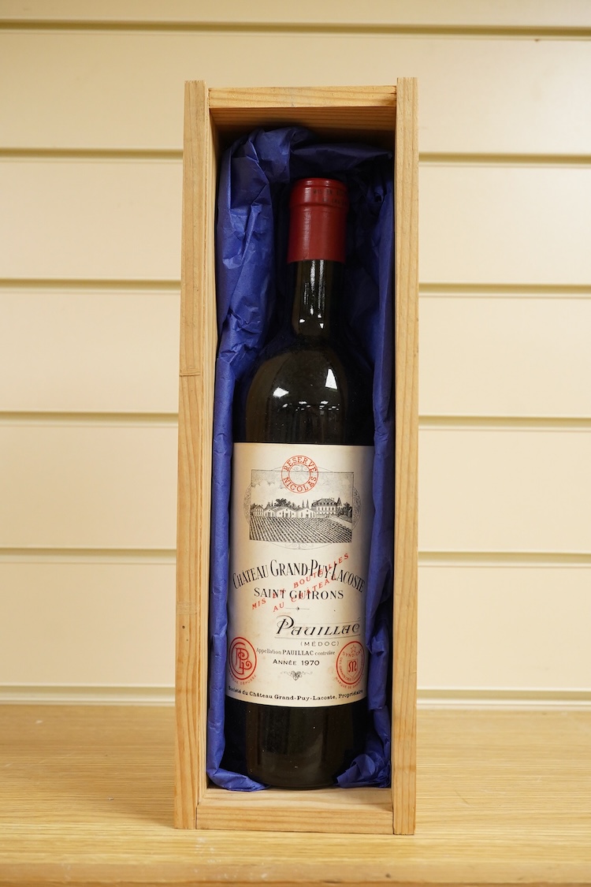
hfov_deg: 29.9
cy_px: 444
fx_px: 1108
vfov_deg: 43.6
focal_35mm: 45
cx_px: 296
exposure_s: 1/125
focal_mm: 30
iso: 2000
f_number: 9
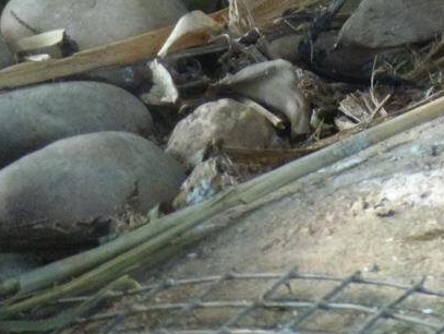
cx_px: 552
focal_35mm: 965
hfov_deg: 2.1
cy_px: -34
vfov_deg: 1.5
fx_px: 12388
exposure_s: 1/40
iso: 400
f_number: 5.9
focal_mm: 68.8
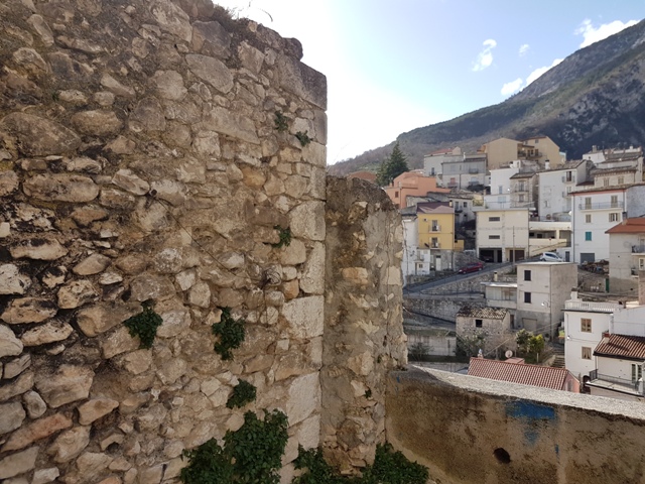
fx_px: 484
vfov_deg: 53.1
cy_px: 242
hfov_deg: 67.3
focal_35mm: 26
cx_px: 322
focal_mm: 4.2
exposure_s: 1/1292
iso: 40
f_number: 1.7
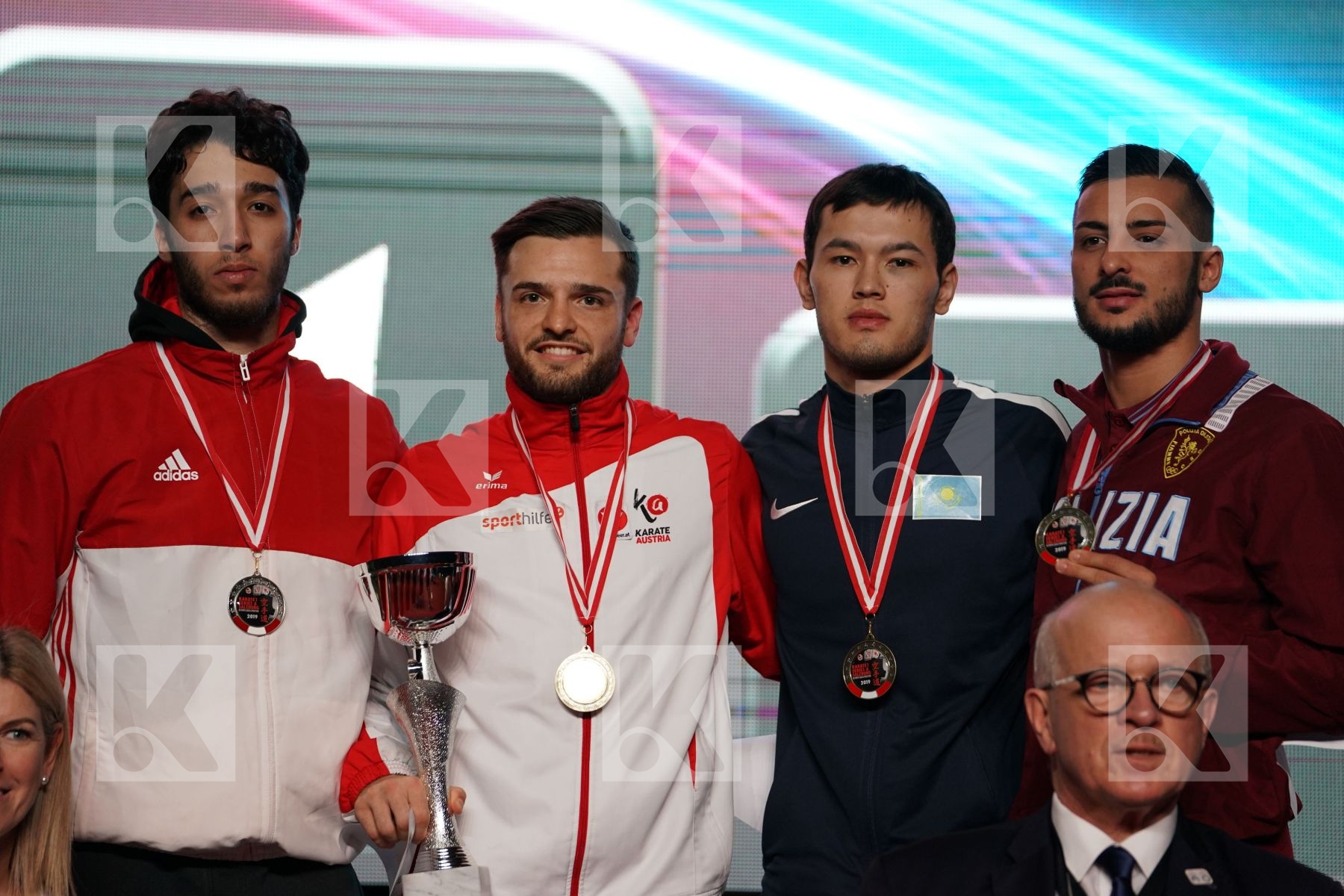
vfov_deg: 8.7
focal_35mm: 158
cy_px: 448
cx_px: 672
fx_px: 5898
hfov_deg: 13.0
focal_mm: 158
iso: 1250
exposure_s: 1/250
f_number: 2.8
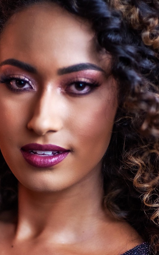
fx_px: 1288
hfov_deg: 7.1
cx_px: 53
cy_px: 196
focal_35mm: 186
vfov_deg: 11.2
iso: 1000
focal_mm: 85
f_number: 1.4
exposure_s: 1/200
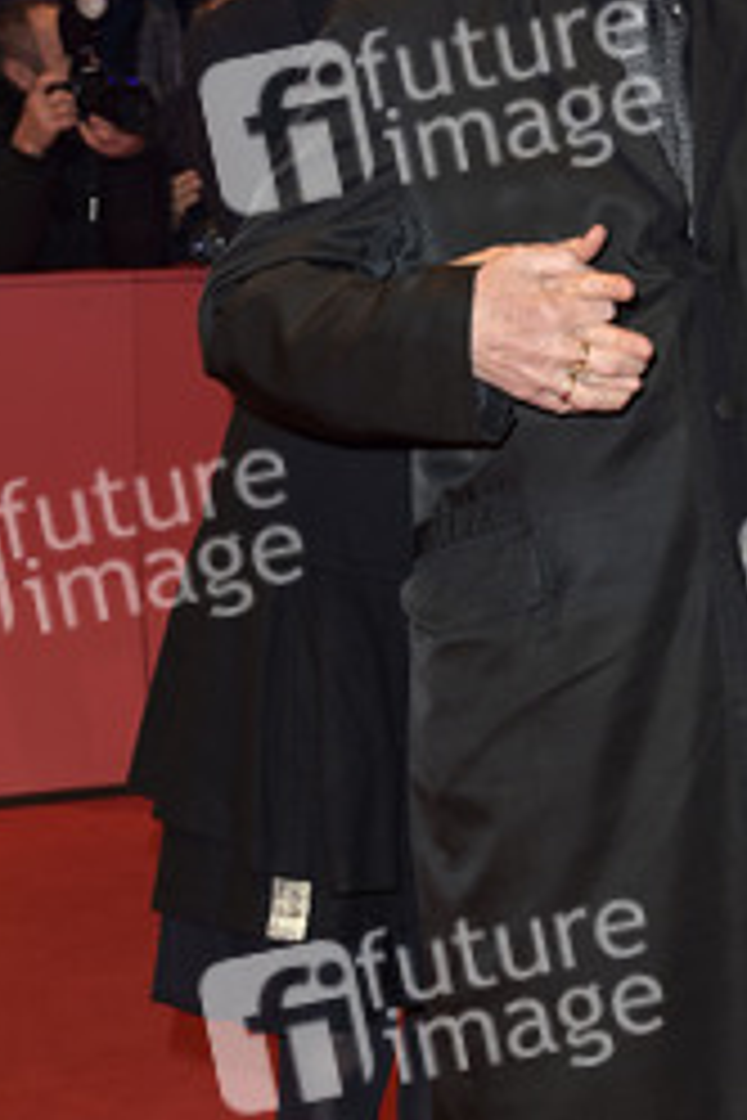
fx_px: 2801
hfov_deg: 15.1
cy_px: 333
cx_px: 562
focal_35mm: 90
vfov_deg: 22.5
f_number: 5.6
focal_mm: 56
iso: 1250
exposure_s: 1/250
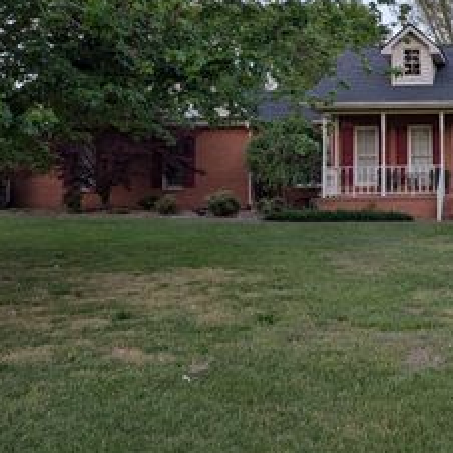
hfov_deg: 32.2
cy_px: 146
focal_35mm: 47
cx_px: 485
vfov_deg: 35.7
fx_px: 696
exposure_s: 1/39.2
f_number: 1.68
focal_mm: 6.9
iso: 21
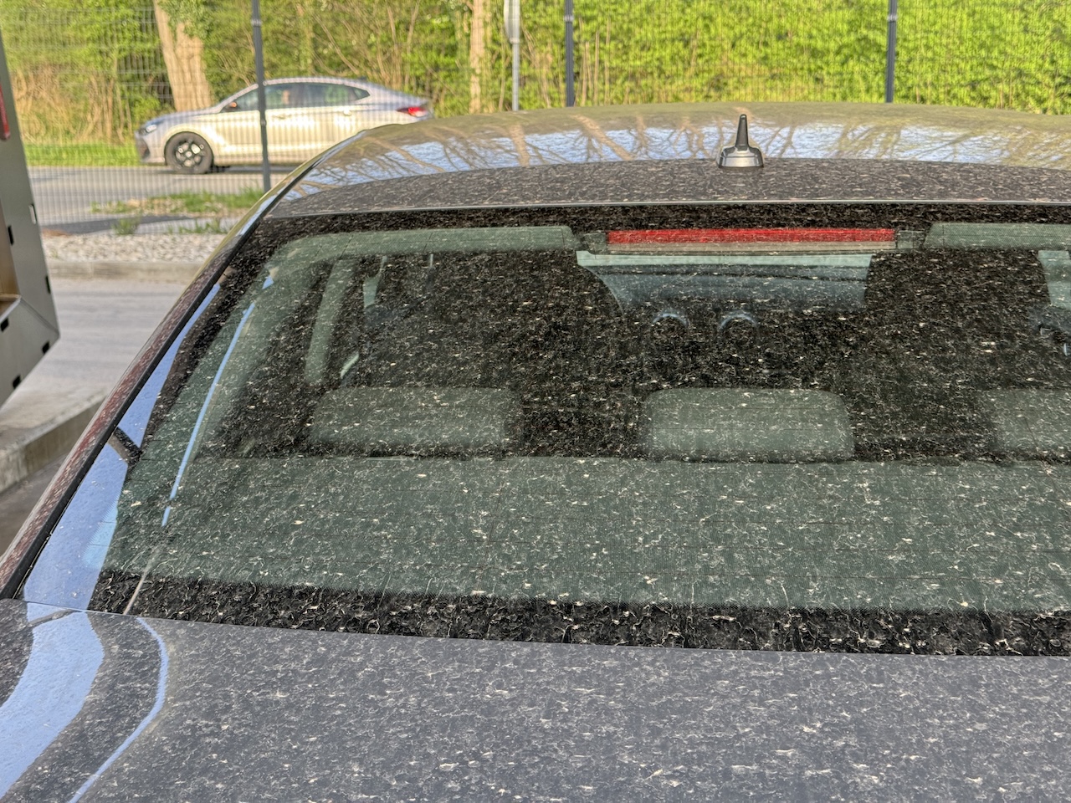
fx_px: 1485
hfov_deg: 39.7
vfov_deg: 30.3
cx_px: 536
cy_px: 402
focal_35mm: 48
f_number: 1.78
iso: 64
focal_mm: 6.76
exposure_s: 1/165
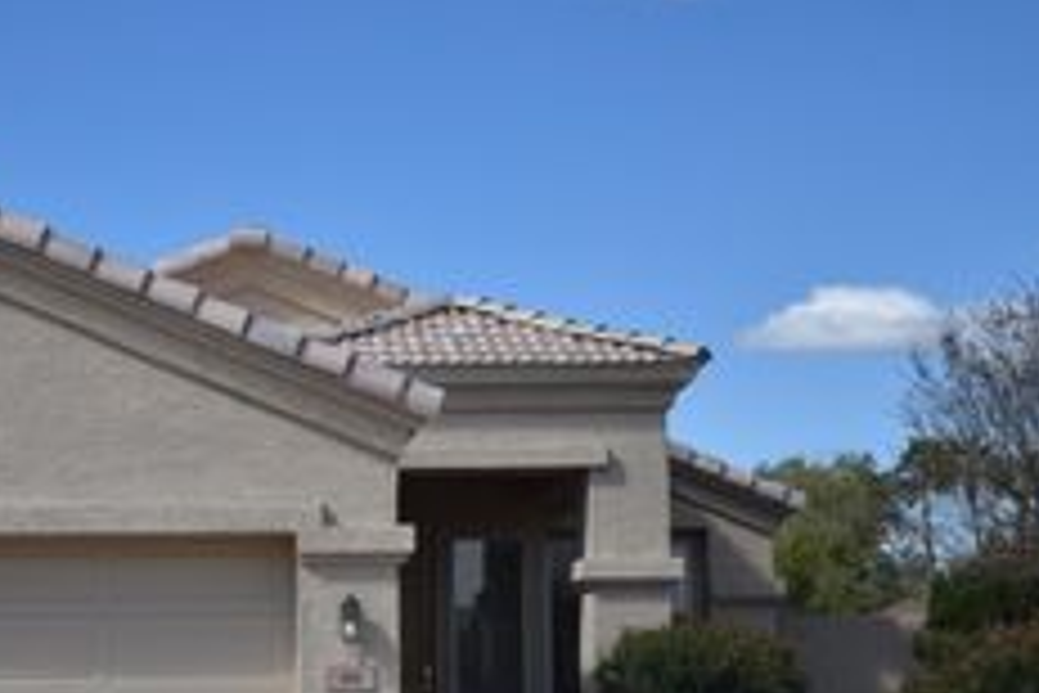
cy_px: 515
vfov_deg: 17.4
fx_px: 2251
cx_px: 274
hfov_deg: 25.7
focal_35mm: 78
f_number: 3.8
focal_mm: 24
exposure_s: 1/1250
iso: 100
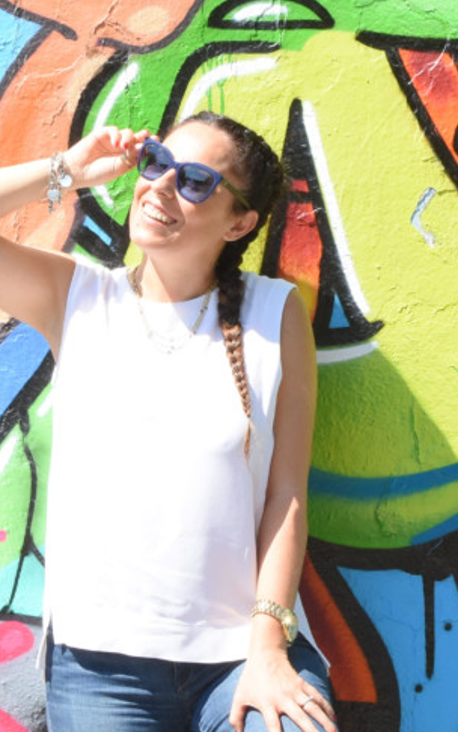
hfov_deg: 8.3
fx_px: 3164
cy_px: 642
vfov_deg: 13.1
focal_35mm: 159
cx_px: 172
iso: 500
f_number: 8
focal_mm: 35
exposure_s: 1/500
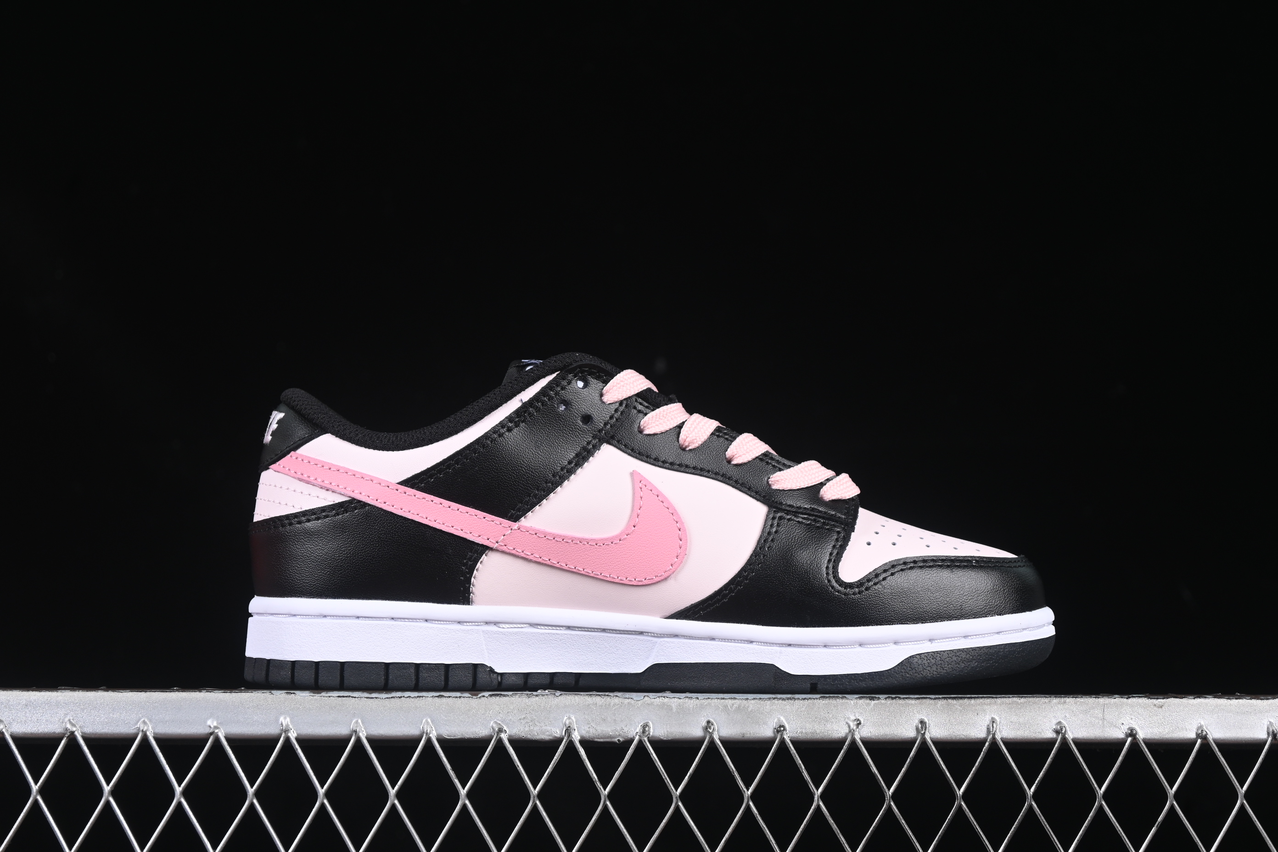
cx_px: 639
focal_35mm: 75
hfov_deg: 27.0
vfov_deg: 18.2
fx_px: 2662
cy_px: 426
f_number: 6.3
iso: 160
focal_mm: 50
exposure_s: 1/60
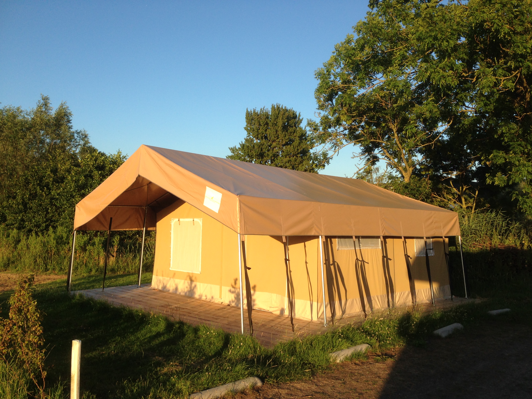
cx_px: 266
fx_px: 507
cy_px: 200
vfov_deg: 42.9
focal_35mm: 33
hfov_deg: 55.4
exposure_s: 1/704
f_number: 2.4
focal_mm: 4.12
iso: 50
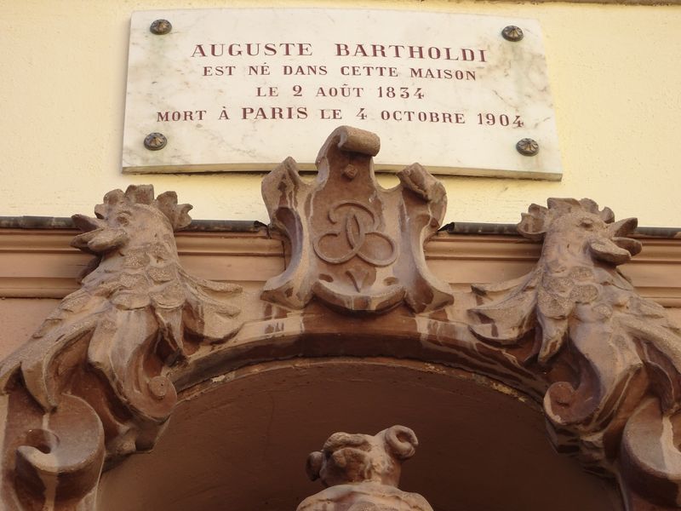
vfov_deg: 14.8
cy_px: 256
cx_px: 340
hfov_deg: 19.6
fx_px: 1967
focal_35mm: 100
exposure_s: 1/125
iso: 80
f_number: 5
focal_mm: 17.01
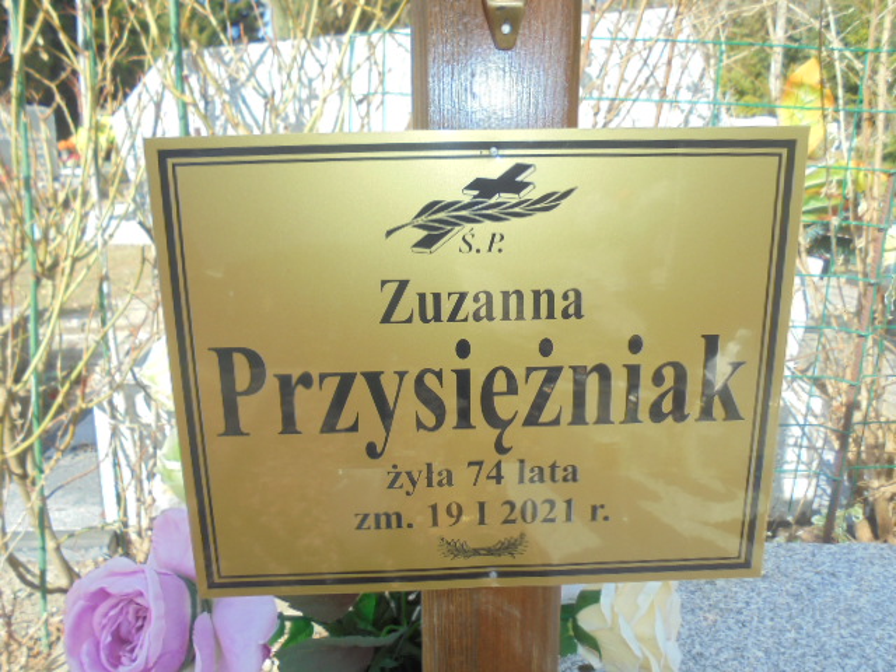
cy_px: 336
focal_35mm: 29
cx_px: 448
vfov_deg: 48.2
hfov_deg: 61.7
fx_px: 751
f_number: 3.7
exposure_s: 1/200
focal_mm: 5.3
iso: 100
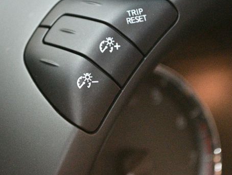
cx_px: 98
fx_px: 744
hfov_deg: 17.7
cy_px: 73
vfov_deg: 13.3
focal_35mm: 111
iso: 12800
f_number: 5.6
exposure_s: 1/50
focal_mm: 55
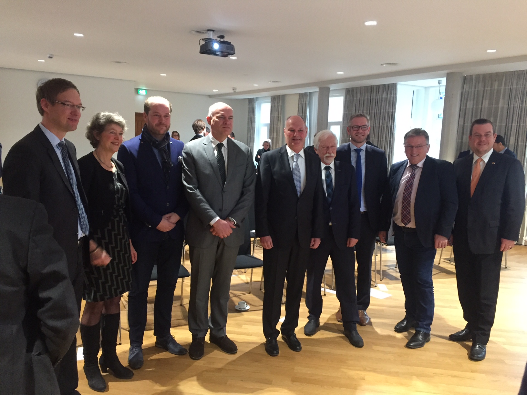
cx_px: 264
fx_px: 442
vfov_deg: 48.2
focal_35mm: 29
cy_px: 198
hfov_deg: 61.7
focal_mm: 4.15
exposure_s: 1/33
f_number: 2.2
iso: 250
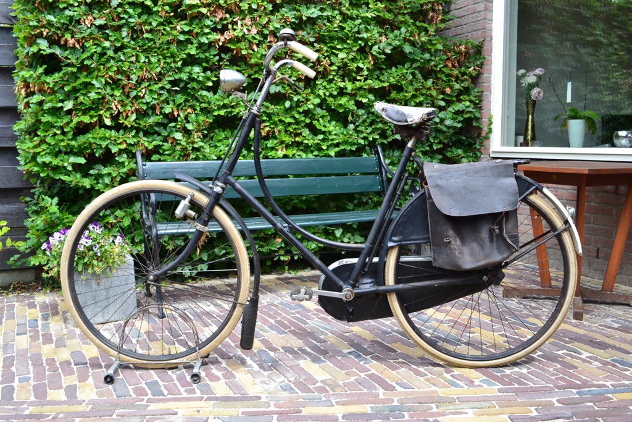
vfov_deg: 36.9
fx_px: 632
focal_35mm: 36
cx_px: 316
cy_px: 211
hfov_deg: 53.1
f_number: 9
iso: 400
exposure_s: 1/160
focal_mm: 24
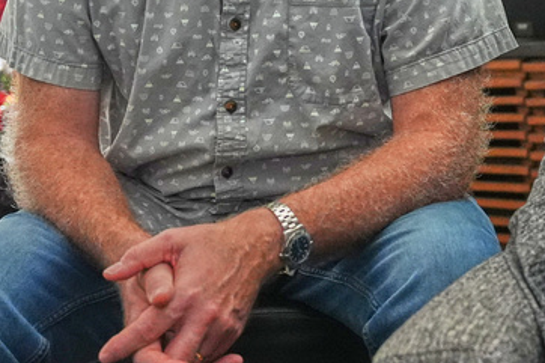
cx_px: 396
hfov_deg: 20.5
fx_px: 1498
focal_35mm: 99
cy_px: -2
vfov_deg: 13.6
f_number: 3.2
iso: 3200
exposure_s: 1/200
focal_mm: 35
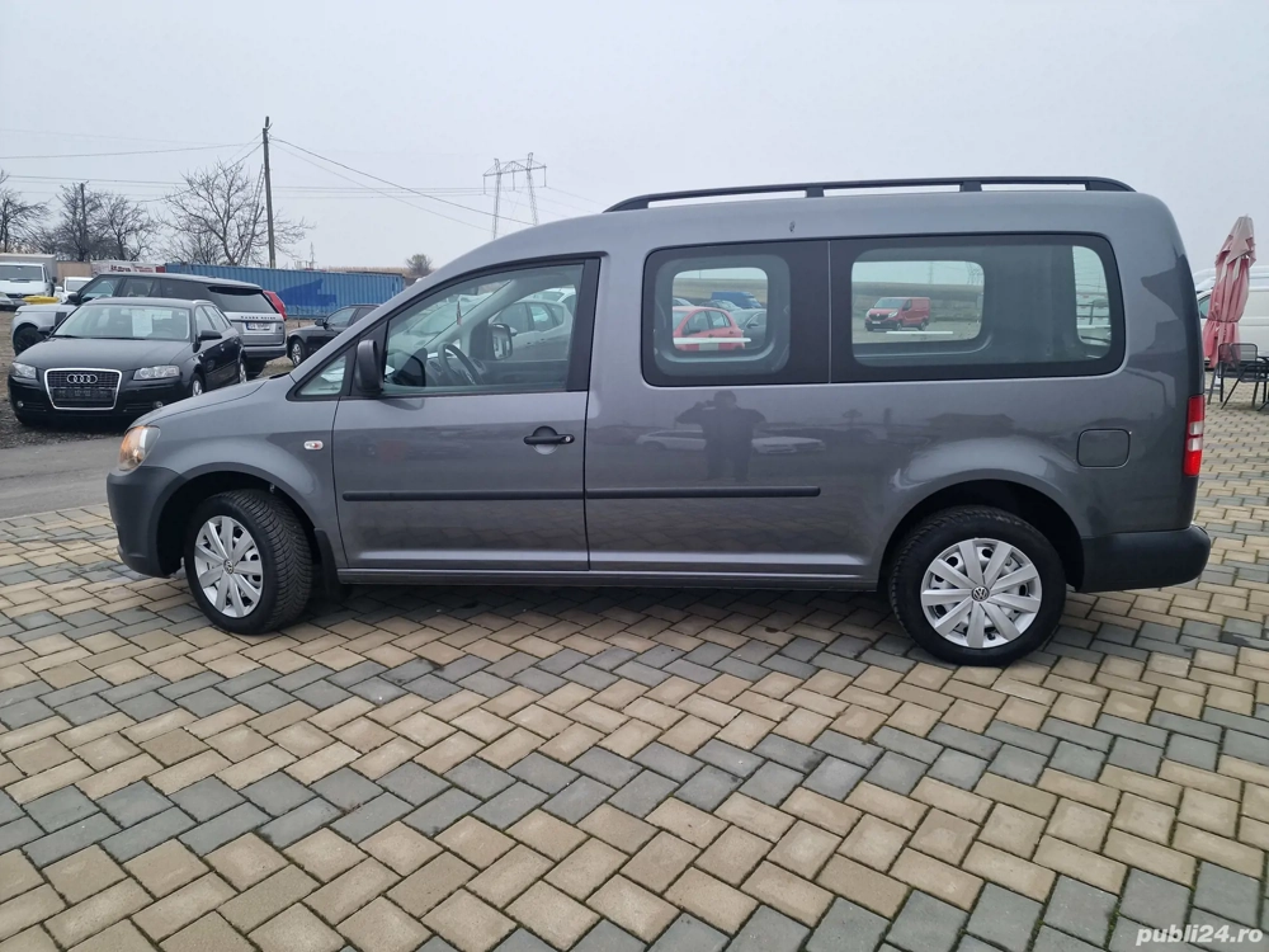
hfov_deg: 73.9
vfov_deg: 58.9
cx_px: 634
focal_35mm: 23
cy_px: 476
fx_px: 843
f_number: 1.8
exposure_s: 1/120
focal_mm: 6.4
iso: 160
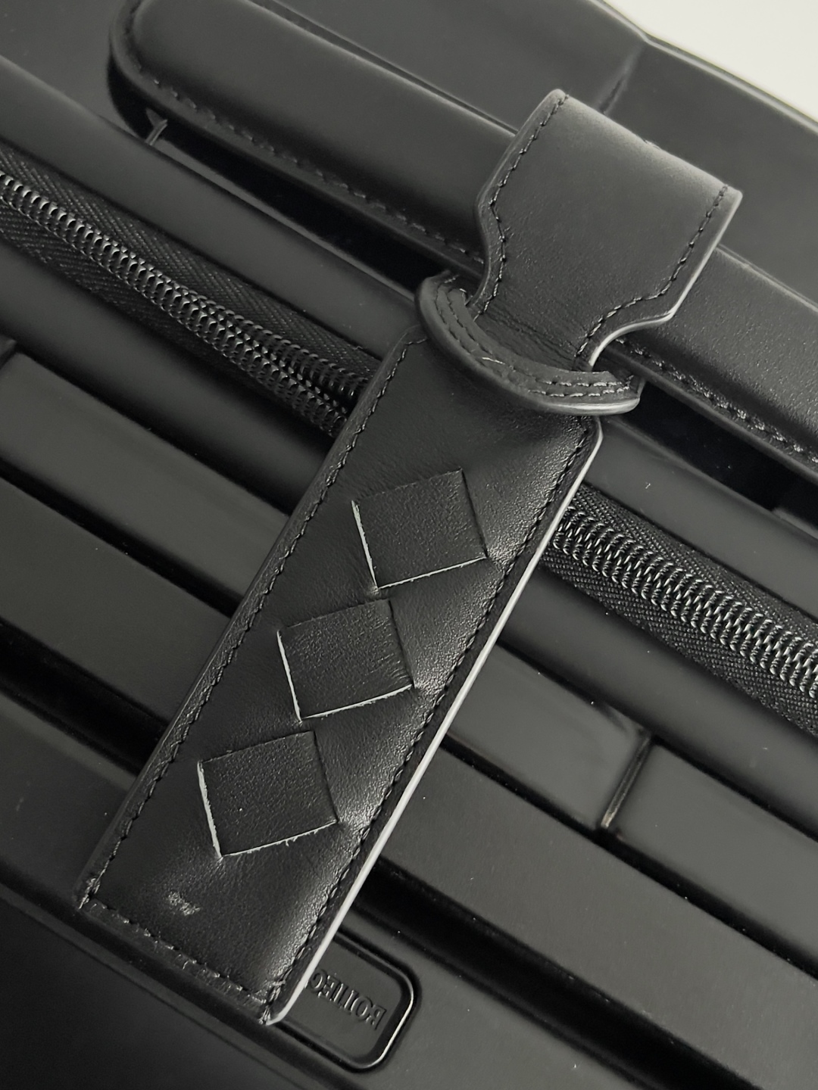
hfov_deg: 53.1
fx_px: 819
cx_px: 409
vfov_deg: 67.3
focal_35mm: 26
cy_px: 545
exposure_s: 1/30
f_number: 1.6
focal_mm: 5.1
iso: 800
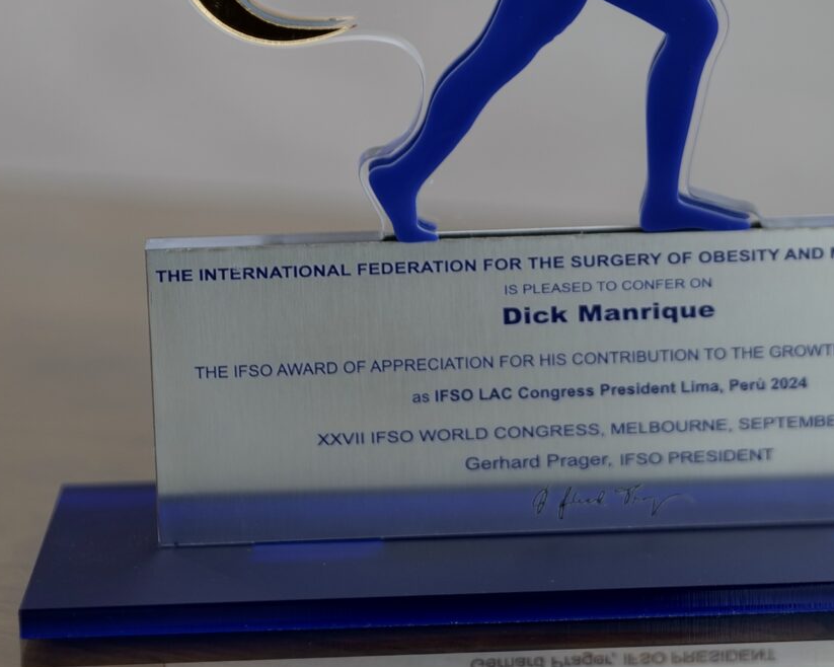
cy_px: -43
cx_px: 636
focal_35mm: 146
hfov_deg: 13.2
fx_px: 3603
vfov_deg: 10.5
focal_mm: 50
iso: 100
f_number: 1.4
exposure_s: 1/80
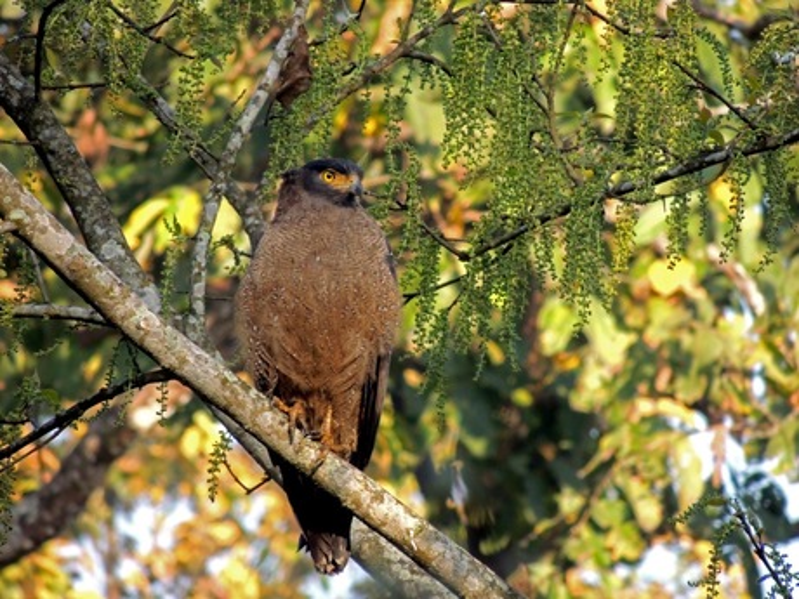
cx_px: 400
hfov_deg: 2.0
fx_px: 23082
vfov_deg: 1.5
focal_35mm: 1000
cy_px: 300
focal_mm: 180
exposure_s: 1/250
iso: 400
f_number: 7.4
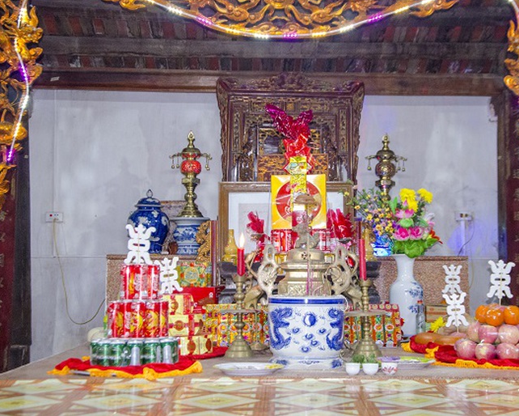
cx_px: 297
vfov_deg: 26.2
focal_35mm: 58
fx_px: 891
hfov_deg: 32.4
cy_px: 208
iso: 3200
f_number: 4.2
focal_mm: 34
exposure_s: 1/60
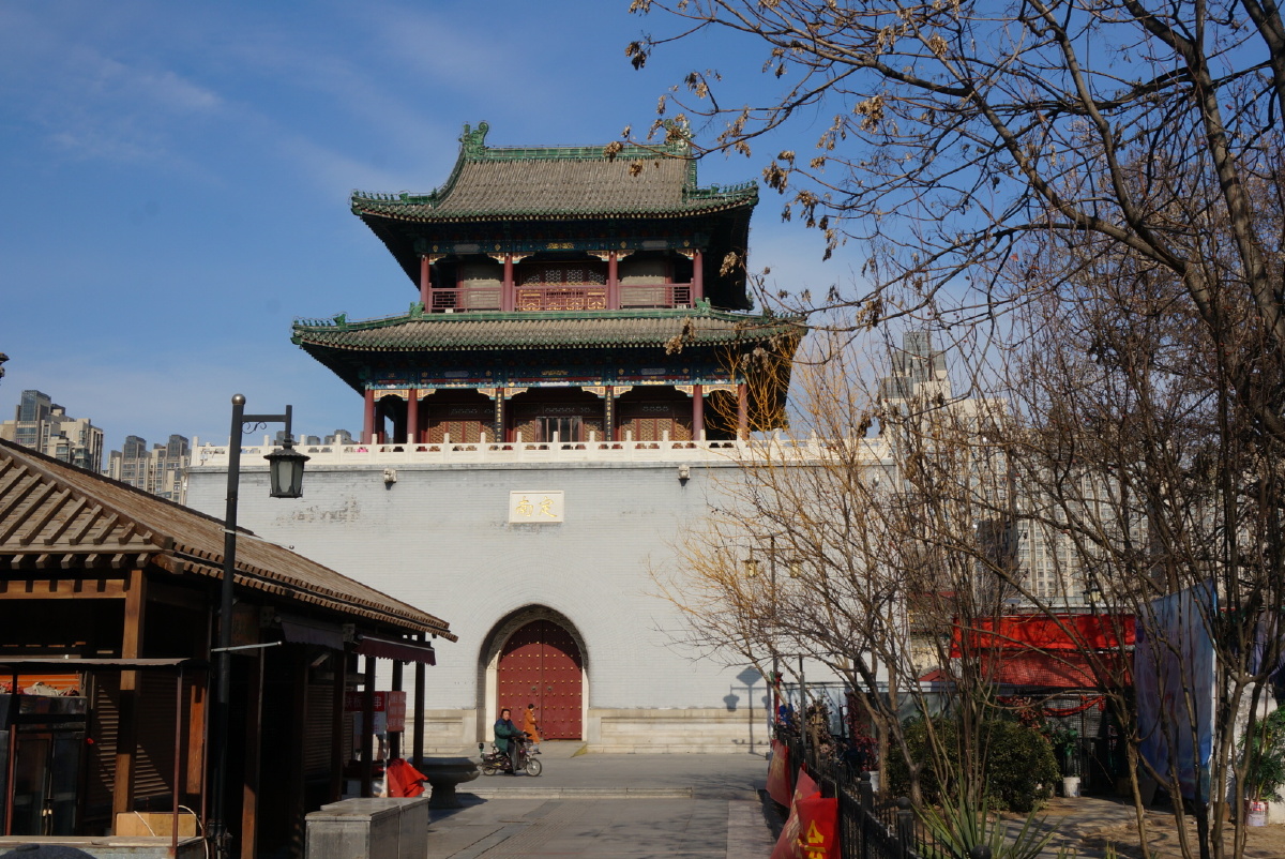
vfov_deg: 33.1
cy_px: 430
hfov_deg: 47.9
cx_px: 642
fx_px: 1447
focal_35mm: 40
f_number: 13
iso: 100
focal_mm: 27
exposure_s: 1/160
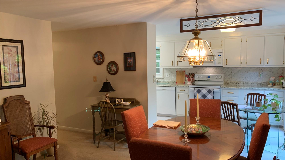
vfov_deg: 40.2
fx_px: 219
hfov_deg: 66.1
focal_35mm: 29
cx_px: 146
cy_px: 85
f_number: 1.8
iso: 125
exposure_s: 1/60
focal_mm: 4.25
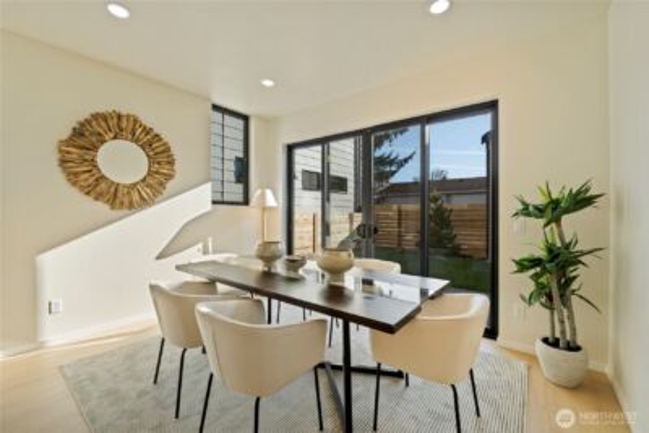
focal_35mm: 15
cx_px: 324
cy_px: 216
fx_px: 270
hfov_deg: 100.4
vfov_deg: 77.4
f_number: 9
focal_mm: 10
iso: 250
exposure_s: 1/13
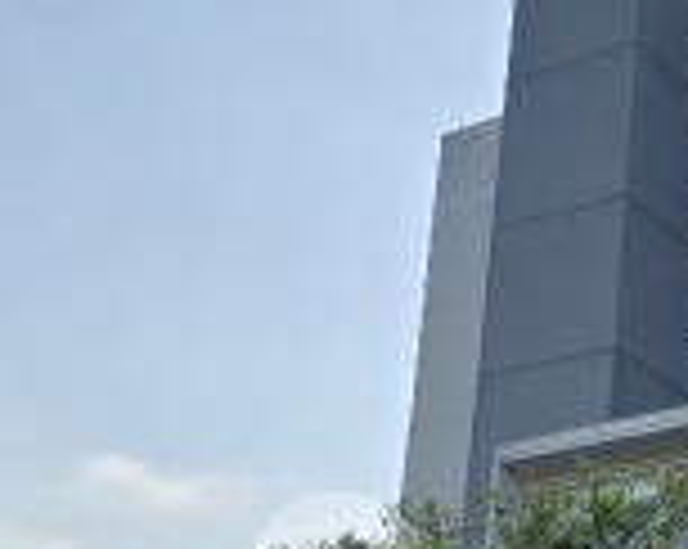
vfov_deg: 16.5
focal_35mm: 90
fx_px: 1830
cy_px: 603
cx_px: 803
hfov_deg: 20.1
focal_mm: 6.3
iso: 12
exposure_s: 1/1000
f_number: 1.7
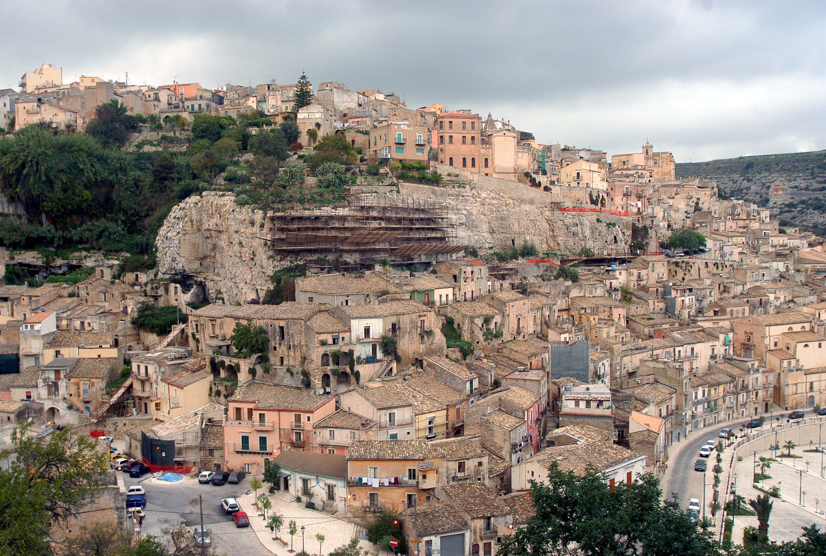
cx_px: 413
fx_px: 725
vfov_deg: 42.0
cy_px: 278
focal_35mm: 32
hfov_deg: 59.4
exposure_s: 1/200
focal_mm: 21
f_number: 4
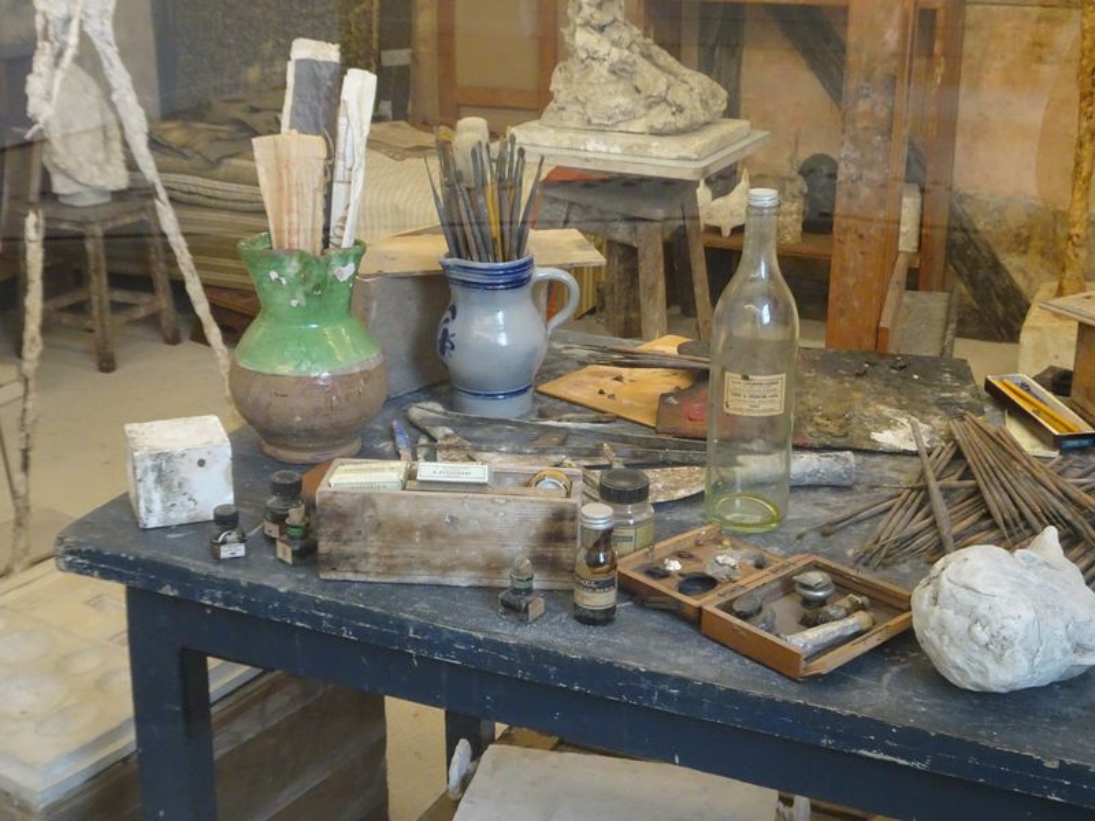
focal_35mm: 44
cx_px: 548
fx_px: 1392
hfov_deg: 42.9
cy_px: 410
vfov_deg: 32.9
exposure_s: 1/40
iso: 800
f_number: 4.5
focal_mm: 7.58
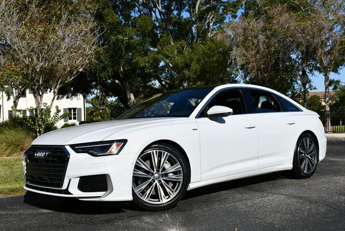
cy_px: 116
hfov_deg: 44.5
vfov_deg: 30.6
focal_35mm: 44
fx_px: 422
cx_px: 172
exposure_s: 1/400
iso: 100
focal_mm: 22
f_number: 10
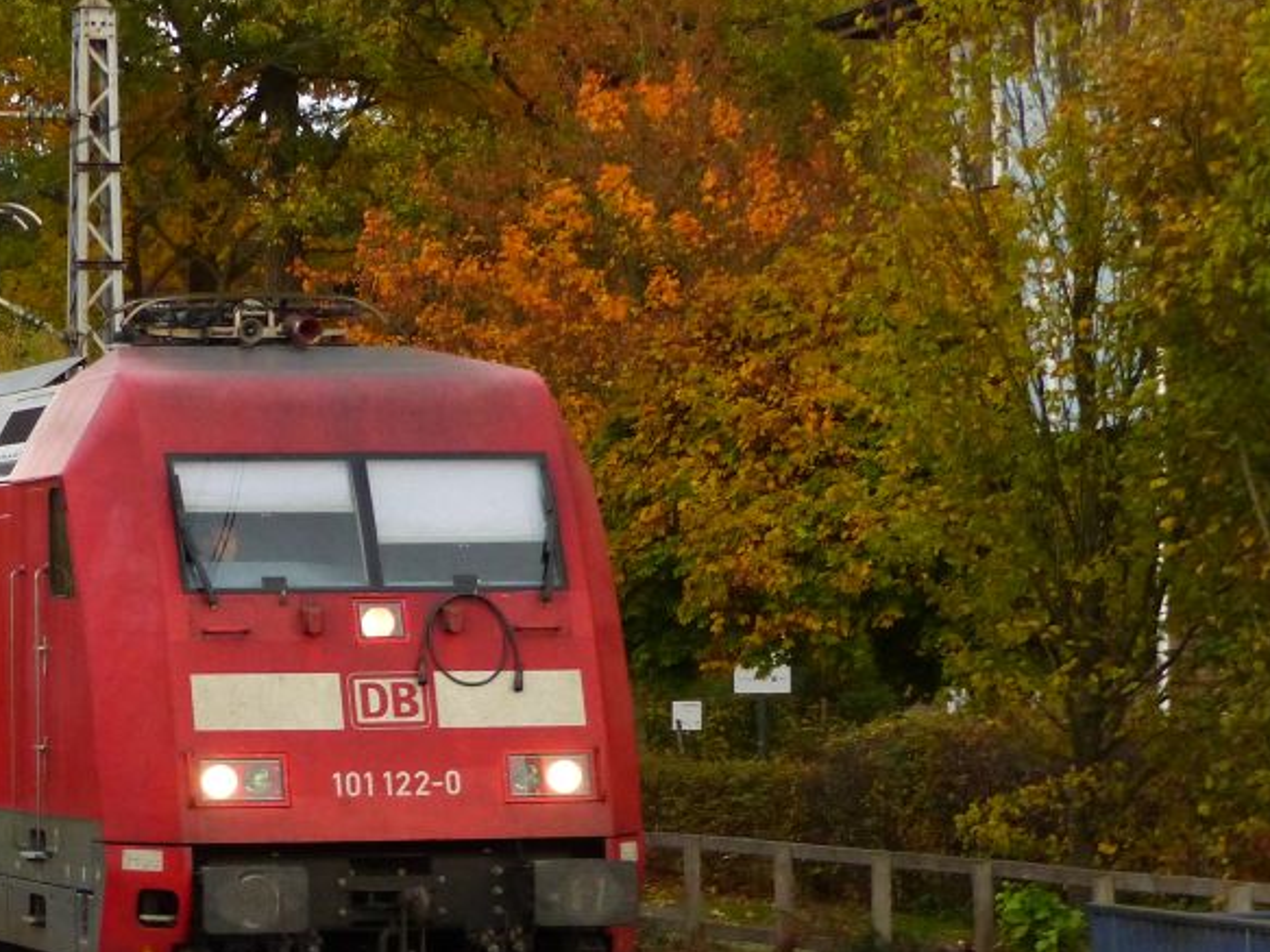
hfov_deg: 11.1
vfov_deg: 8.4
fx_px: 6492
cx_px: 227
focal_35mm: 177
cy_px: 514
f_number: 2.8
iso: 400
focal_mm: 15.5
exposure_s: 1/400
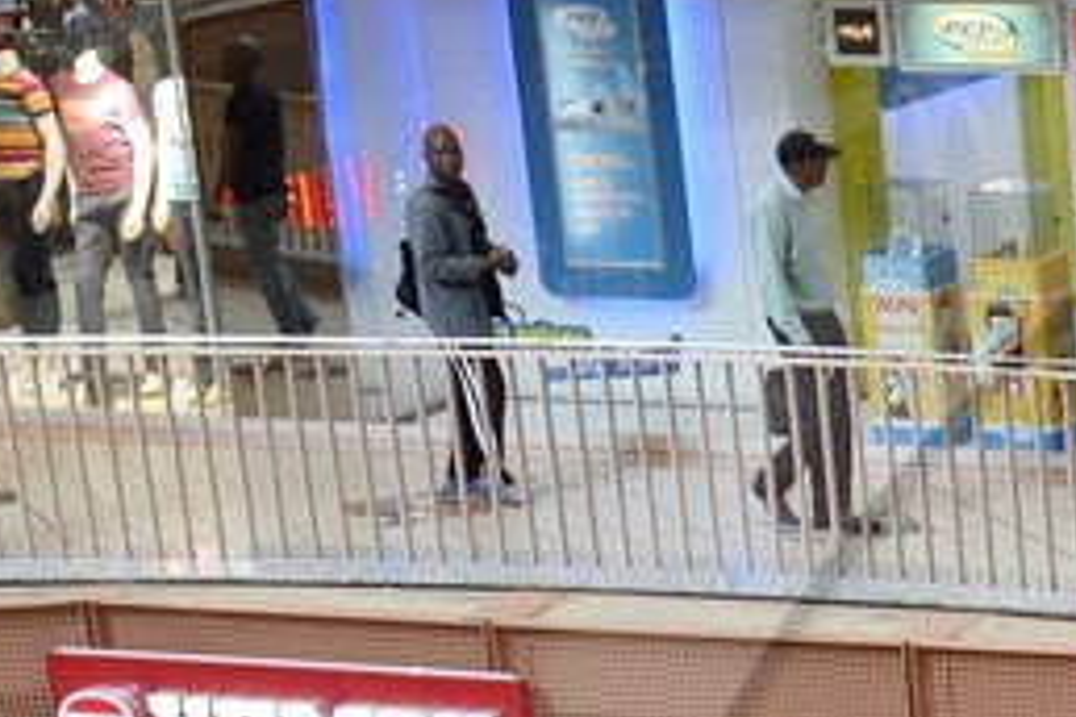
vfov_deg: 8.7
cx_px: 2069
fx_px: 4453
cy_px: 1472
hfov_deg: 12.4
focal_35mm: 149
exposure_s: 1/60
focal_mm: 24
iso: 800
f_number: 4.5
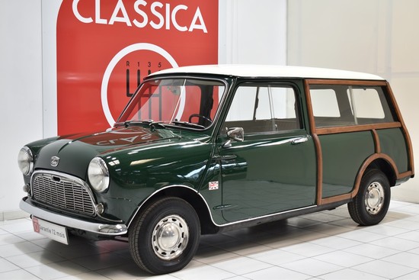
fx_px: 594
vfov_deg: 26.5
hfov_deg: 38.9
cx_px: 210
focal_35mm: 51
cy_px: 140
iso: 100
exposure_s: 1/25
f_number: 4.5
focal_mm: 34
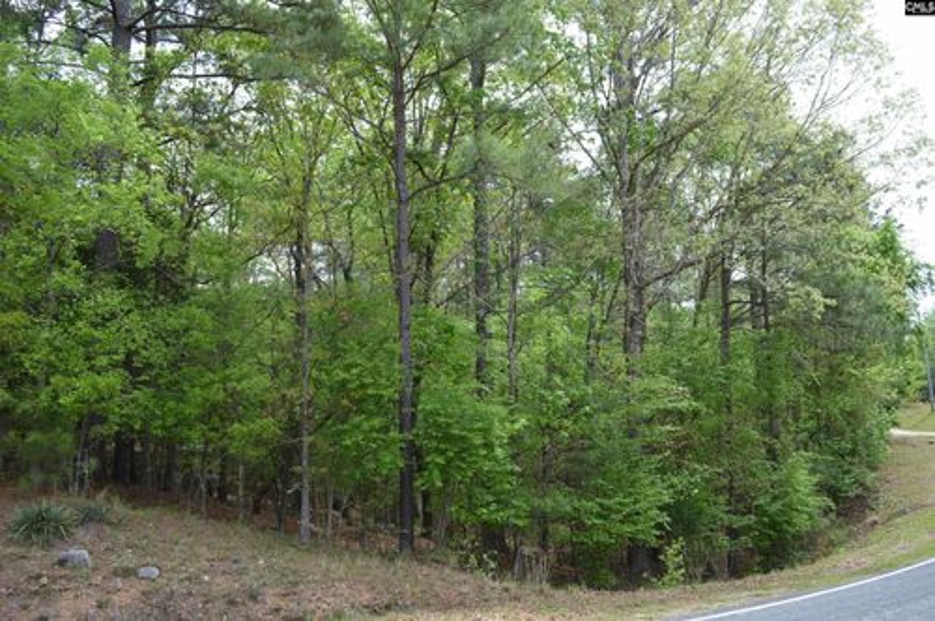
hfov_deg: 67.4
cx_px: 468
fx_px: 700
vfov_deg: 47.8
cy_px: 310
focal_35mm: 27
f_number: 6.3
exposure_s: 1/160
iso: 100
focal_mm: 18
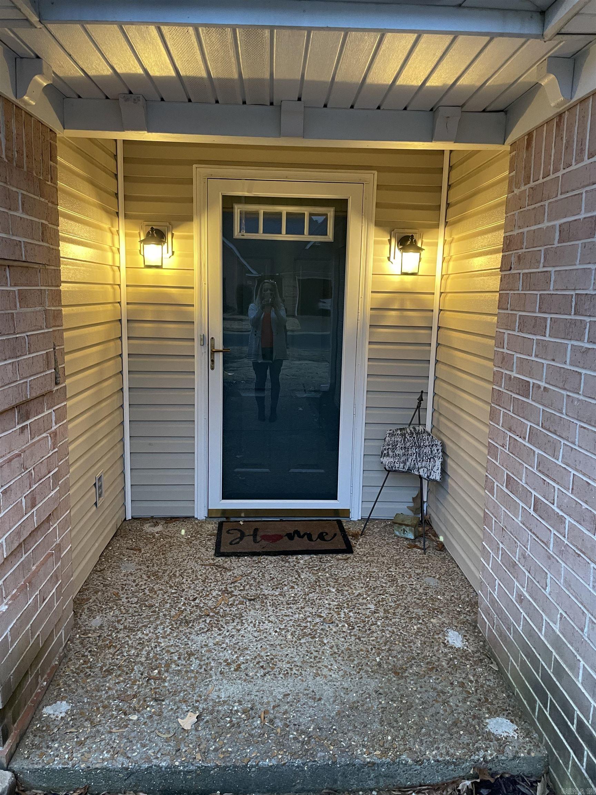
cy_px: 398
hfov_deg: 53.1
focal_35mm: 26
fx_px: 597
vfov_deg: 67.3
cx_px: 298
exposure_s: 1/60
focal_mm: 4.2
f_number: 1.6
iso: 400
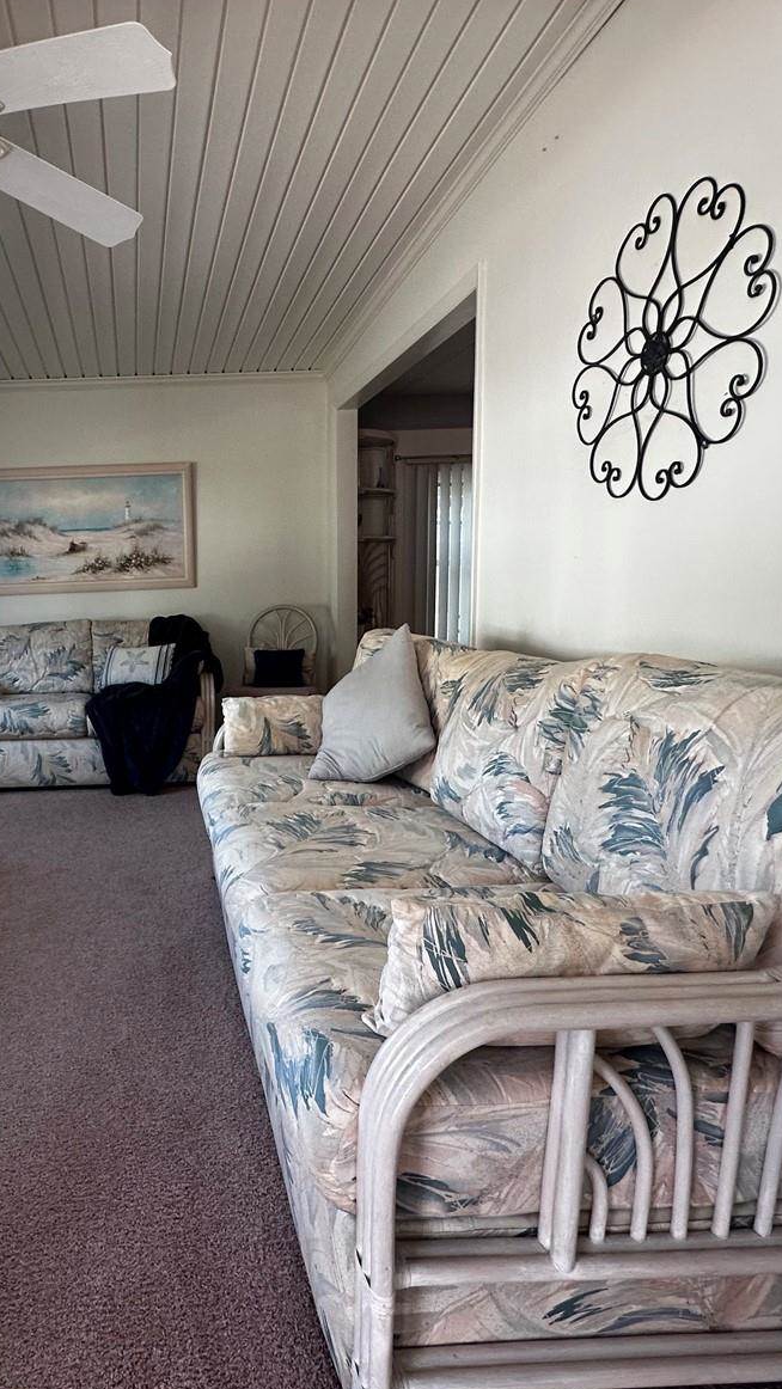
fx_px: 774
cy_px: 708
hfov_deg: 50.5
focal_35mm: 21
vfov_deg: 83.8
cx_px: 163
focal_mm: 2.22
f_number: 2.2
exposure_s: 1/120
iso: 160
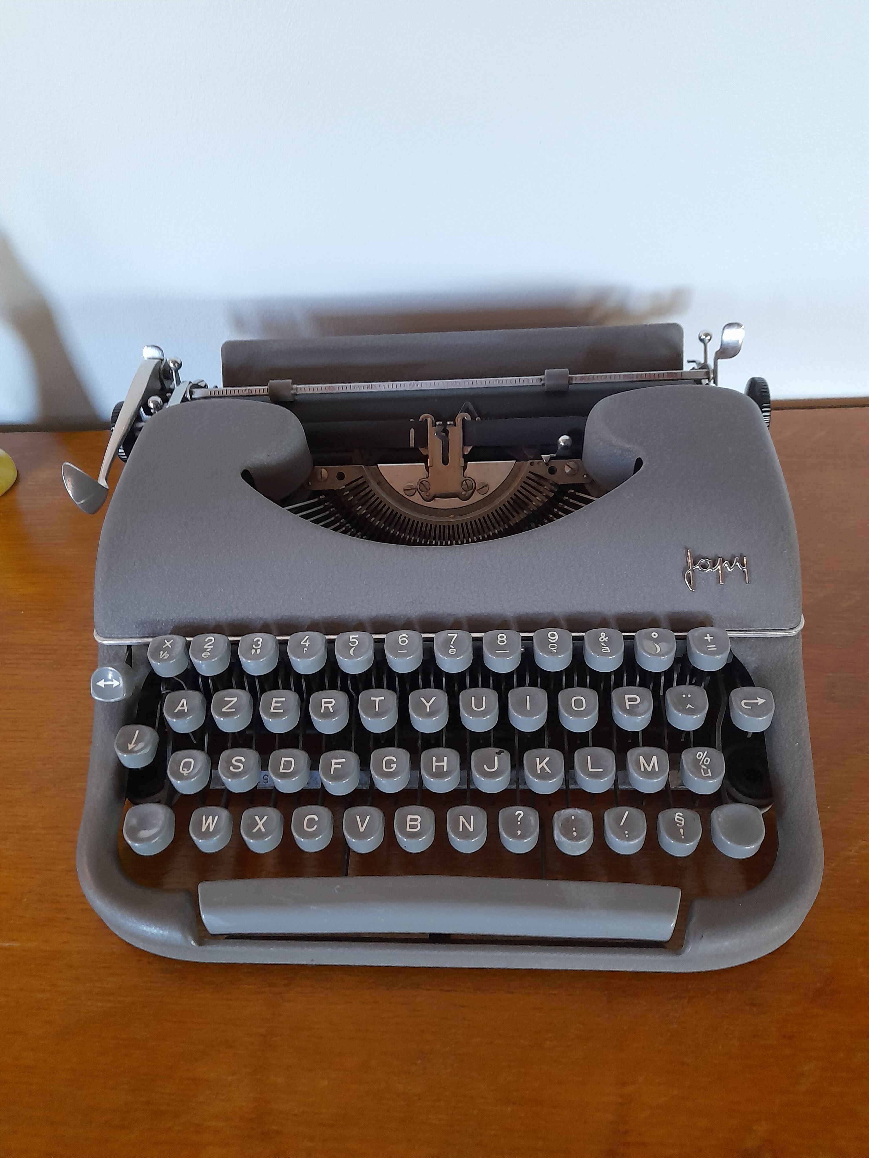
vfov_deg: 69.4
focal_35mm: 25
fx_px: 837
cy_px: 579
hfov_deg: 54.9
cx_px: 434
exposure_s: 1/33
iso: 320
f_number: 2
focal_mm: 4.6
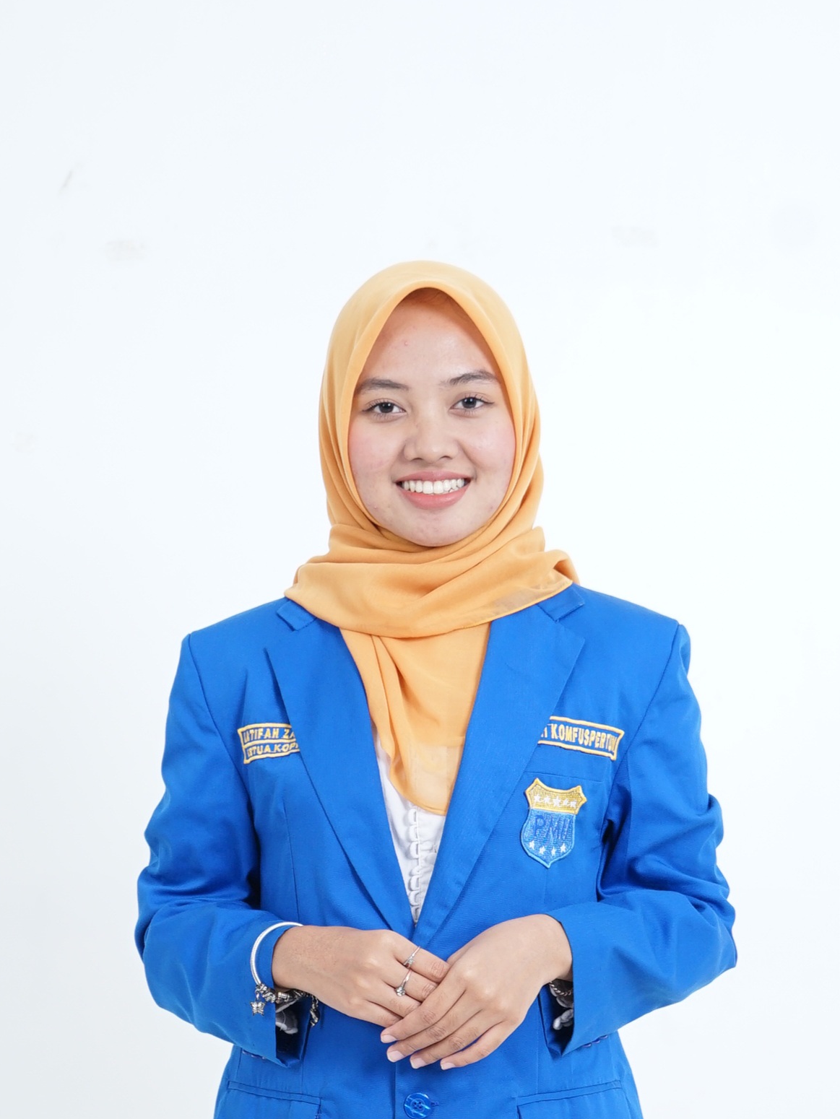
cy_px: 630
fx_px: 1067
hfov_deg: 43.0
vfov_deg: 55.2
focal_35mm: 33
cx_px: 416
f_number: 5
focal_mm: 30
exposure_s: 1/100
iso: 320
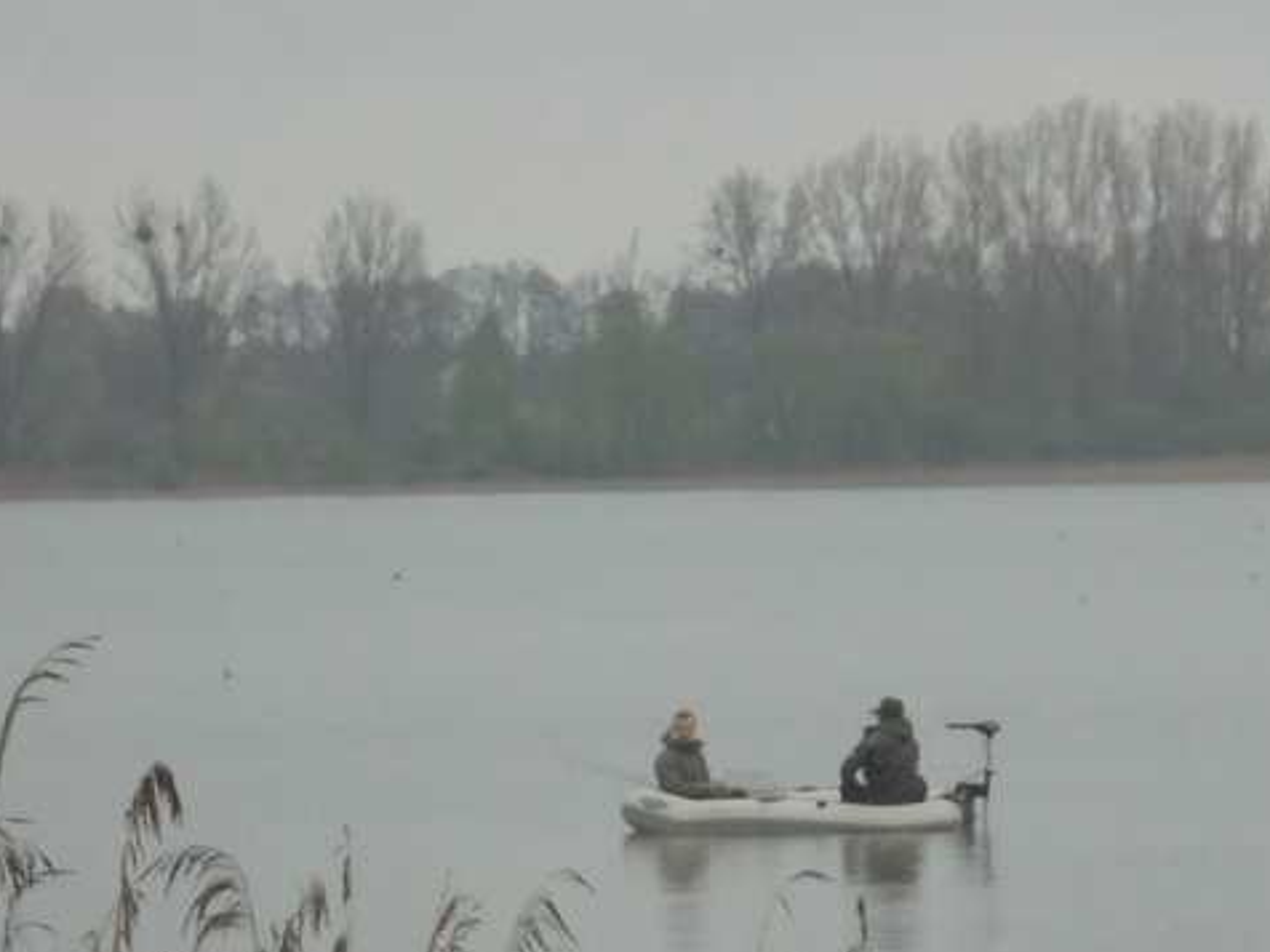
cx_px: 795
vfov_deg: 5.7
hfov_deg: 7.6
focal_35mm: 262
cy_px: 643
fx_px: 9612
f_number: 6.5
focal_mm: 27.6
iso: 320
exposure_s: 1/250
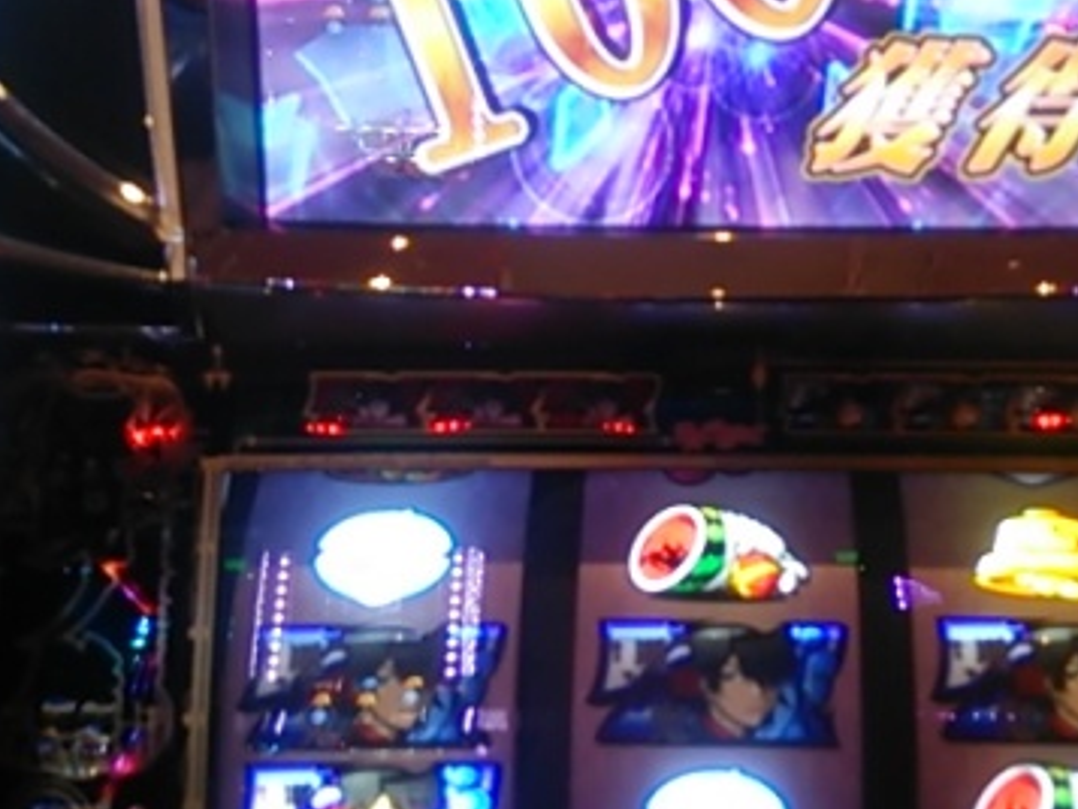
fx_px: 1340
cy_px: 302
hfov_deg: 43.4
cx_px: 691
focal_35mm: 43
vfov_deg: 33.4
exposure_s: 1/44
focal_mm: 4.06
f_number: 1.94
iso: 100
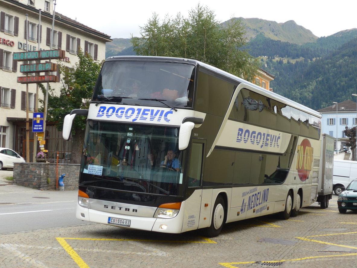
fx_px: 650
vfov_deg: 23.3
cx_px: 181
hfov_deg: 30.7
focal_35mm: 63
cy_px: 136
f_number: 3.7
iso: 80
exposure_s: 1/320
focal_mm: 12.7
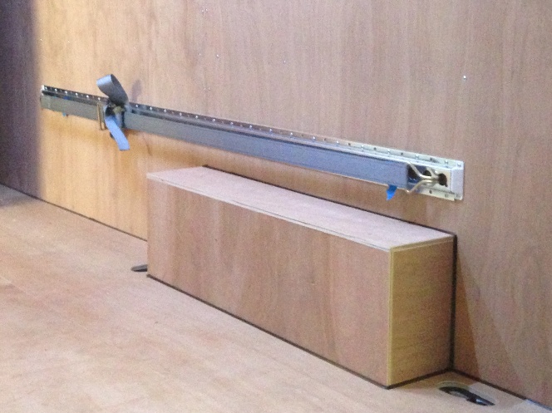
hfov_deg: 55.4
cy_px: 206
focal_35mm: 33
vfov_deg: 42.9
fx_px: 526
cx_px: 276
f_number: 2.4
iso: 500
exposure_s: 1/15
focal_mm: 4.13
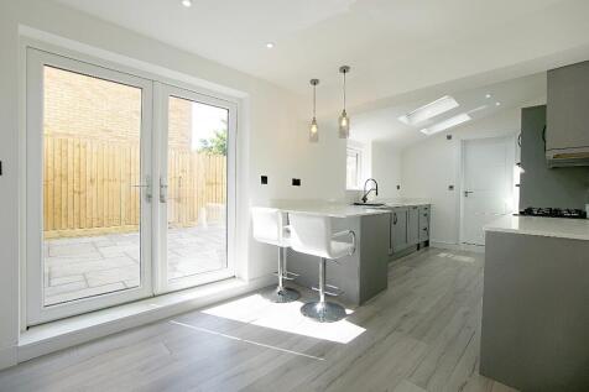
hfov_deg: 100.4
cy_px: 196
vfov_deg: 77.3
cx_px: 294
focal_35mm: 15
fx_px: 245
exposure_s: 1/200
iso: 100
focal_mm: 10
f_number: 4.5
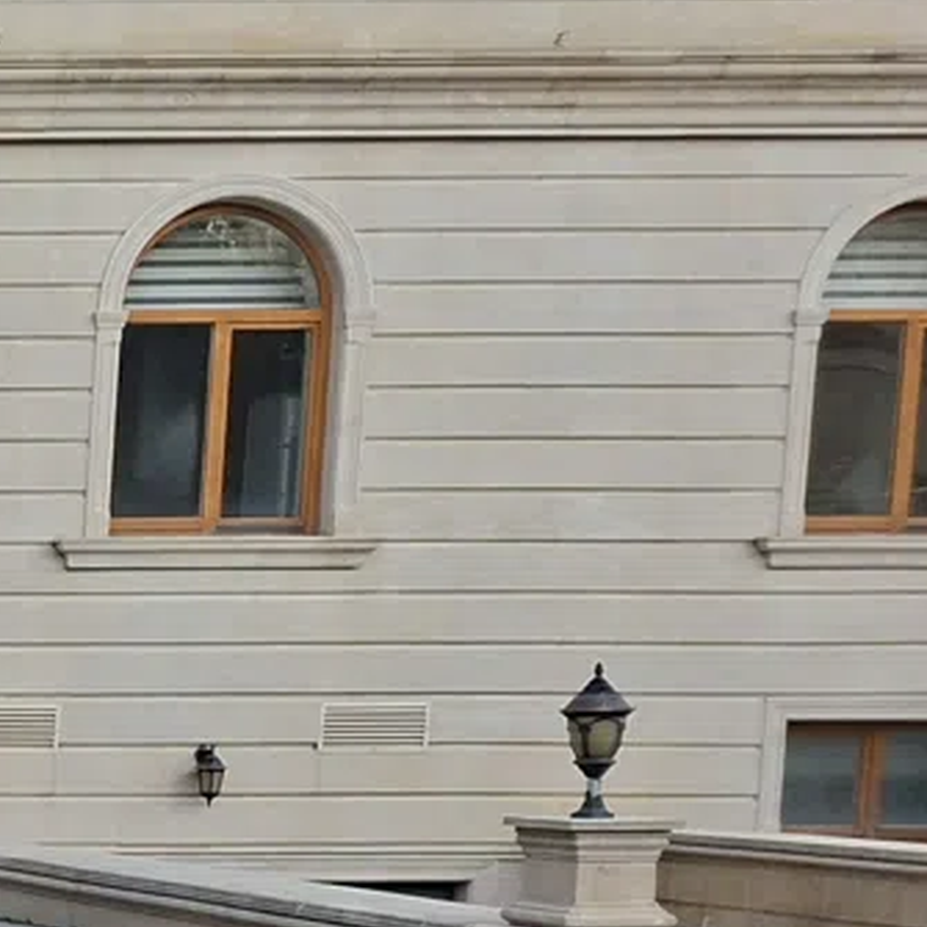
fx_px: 2939
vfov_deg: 17.3
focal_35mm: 97
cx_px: -1251
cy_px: 1046
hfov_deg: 13.5
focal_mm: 5.54
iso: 50
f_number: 1.8
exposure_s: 1/156
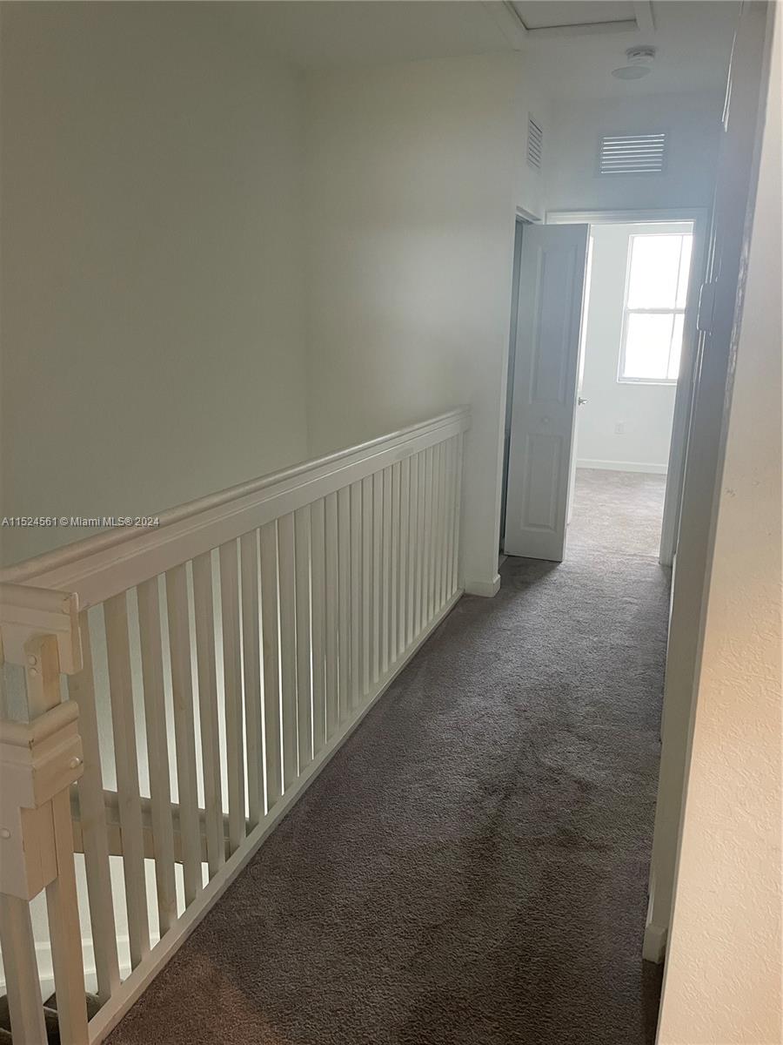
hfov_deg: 53.1
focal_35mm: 26
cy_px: 522
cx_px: 392
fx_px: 784
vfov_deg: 67.3
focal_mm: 4.2
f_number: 1.6
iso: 200
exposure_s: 1/60
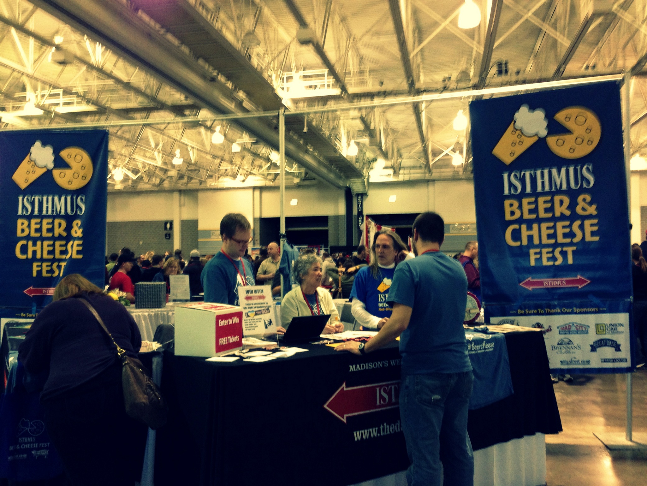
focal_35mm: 33
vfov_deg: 42.9
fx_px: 617
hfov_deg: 55.3
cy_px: 243
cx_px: 324
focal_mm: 4.13
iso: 200
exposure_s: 1/20
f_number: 2.4
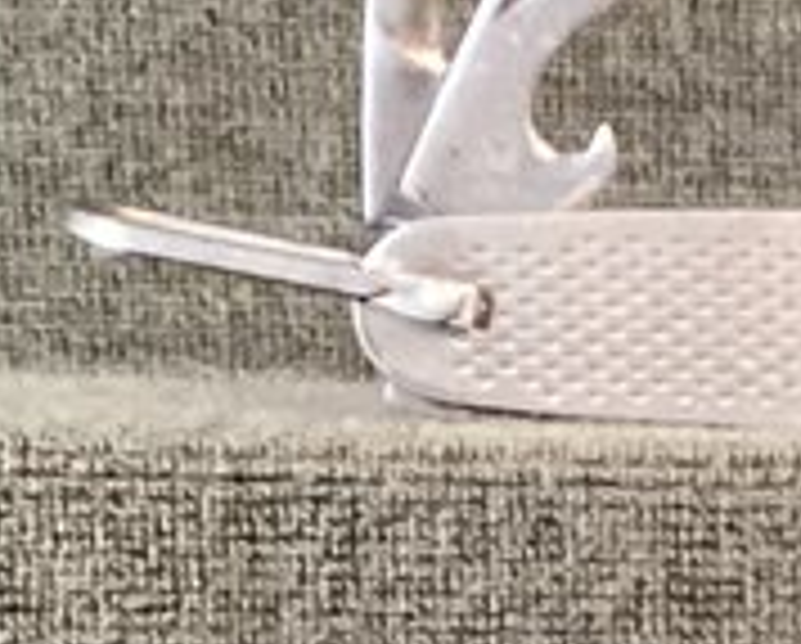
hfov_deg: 7.3
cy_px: 1610
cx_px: 1546
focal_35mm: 257
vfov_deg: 5.8
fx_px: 6103
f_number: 2.4
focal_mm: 3.3
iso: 400
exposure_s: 1/33
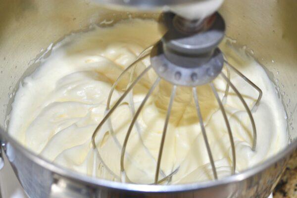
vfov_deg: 26.5
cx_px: 148
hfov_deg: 38.9
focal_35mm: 51
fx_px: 421
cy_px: 99
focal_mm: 34
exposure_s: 1/60
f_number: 5
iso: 250
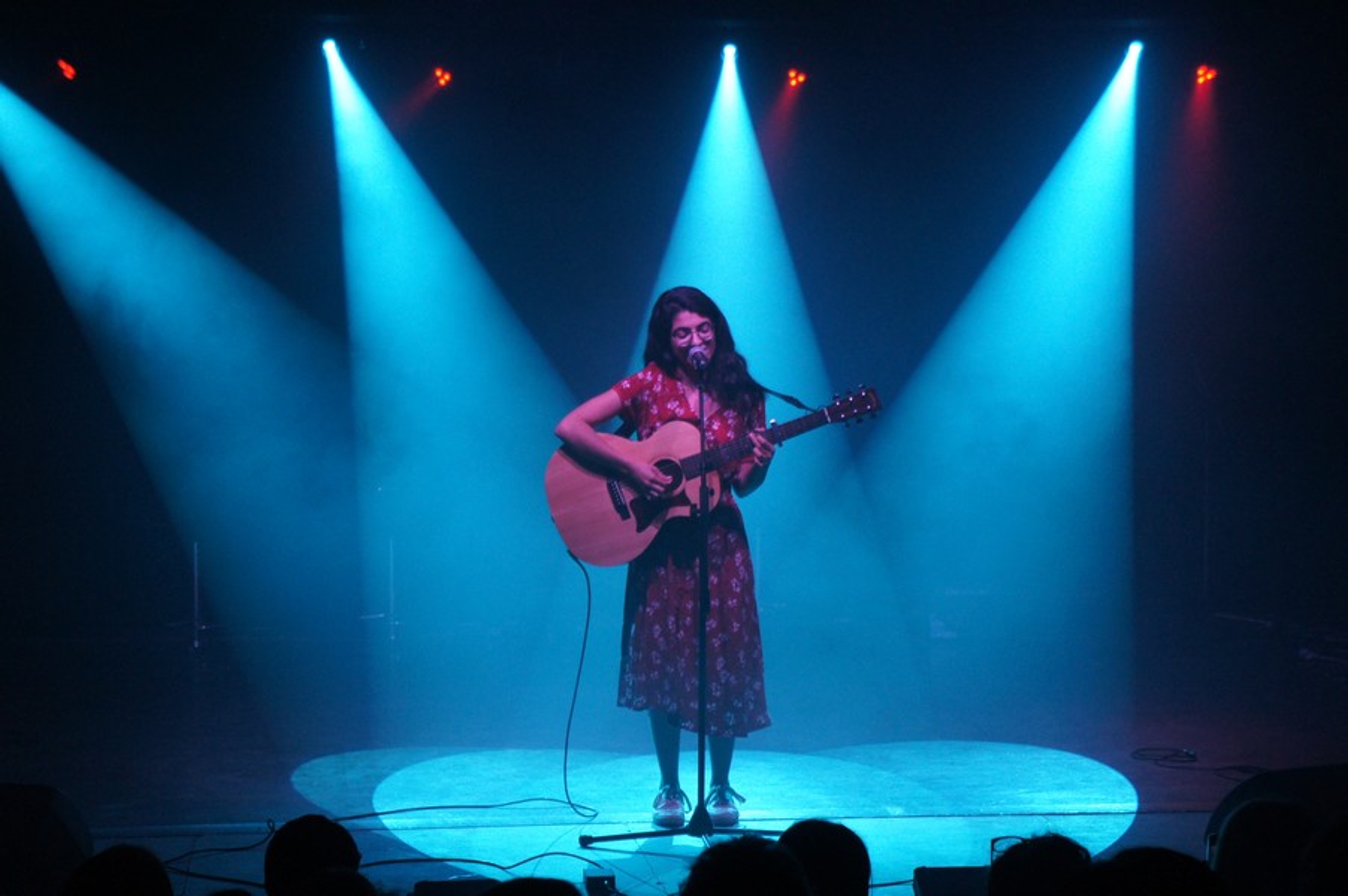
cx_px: 674
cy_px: 448
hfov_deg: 24.6
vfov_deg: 16.5
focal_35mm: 82
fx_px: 3087
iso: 1250
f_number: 5.6
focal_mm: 55
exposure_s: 1/160
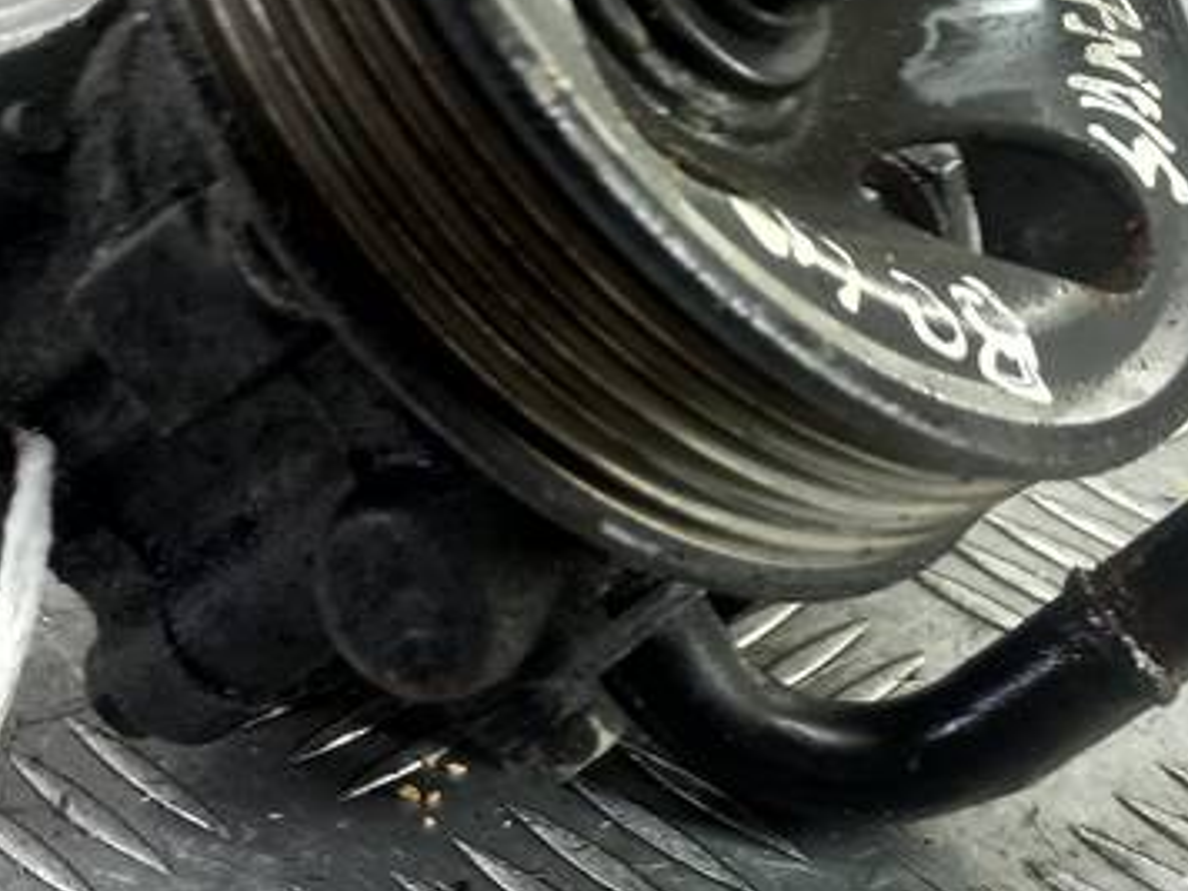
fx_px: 2471
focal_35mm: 72
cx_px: 417
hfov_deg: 26.9
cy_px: 534
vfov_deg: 20.4
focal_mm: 4.6
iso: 125
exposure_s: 1/50
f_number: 1.8
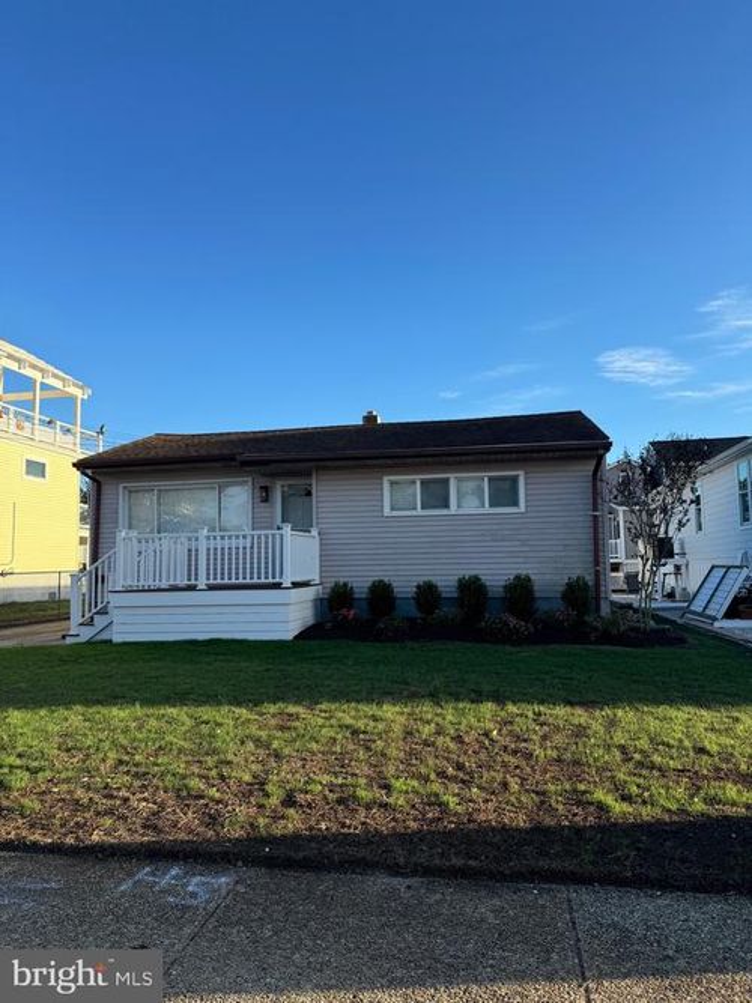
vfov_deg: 71.6
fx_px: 695
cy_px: 502
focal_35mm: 24
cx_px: 376
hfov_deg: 56.8
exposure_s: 1/1818
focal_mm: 6.76
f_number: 1.78
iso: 80
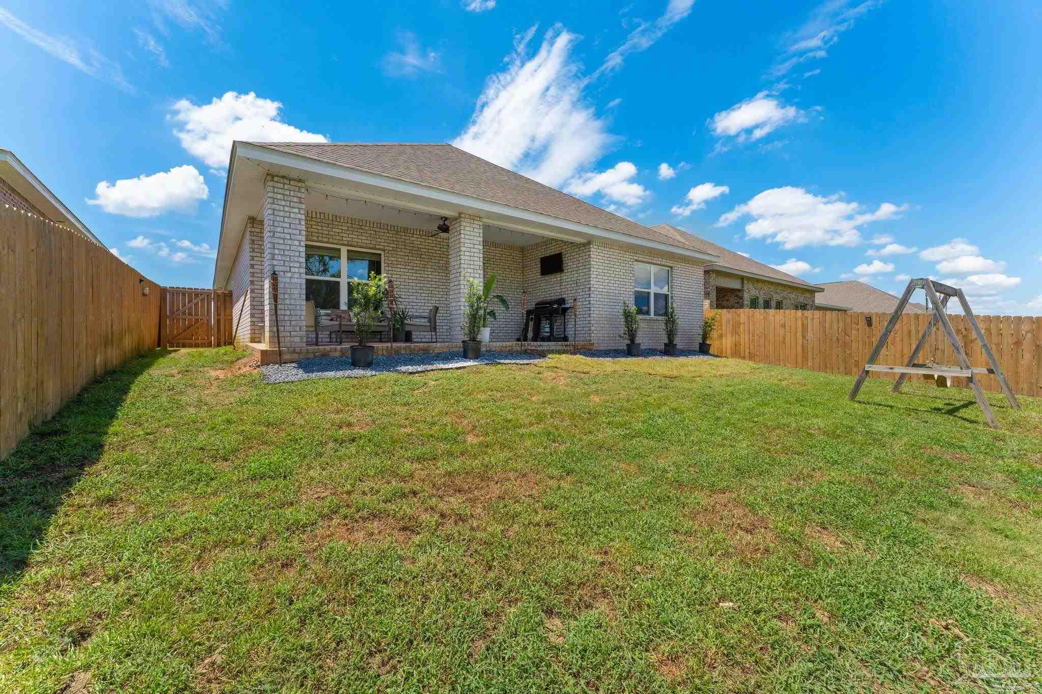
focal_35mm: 14
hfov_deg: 104.3
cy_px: 347
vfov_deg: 81.2
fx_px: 405
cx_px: 521
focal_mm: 14
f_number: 8
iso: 800
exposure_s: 1/2000
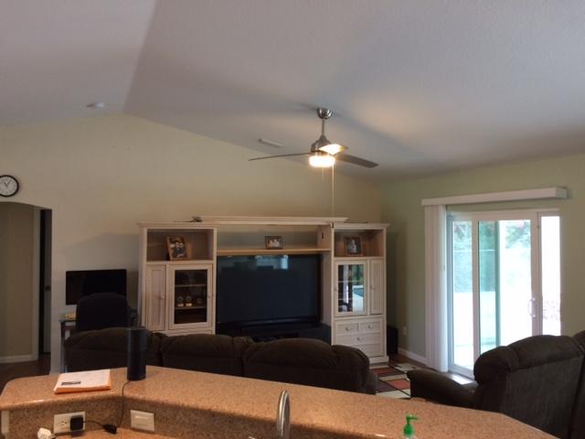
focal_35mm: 29
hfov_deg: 61.7
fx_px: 490
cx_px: 292
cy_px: 220
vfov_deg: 48.2
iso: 100
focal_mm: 4.15
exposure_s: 1/30
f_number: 2.2
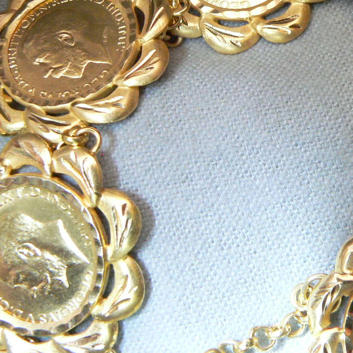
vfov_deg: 30.4
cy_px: 132
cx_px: 269
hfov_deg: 30.0
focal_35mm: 56
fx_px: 646
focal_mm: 6
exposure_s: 1/15
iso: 400
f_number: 4
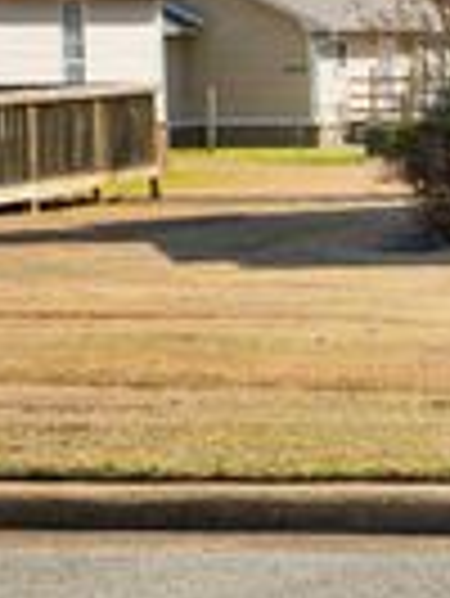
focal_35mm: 126
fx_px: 2180
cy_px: 178
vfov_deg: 15.6
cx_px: 1076
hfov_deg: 10.2
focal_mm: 35
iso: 100
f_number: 6.3
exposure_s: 1/250
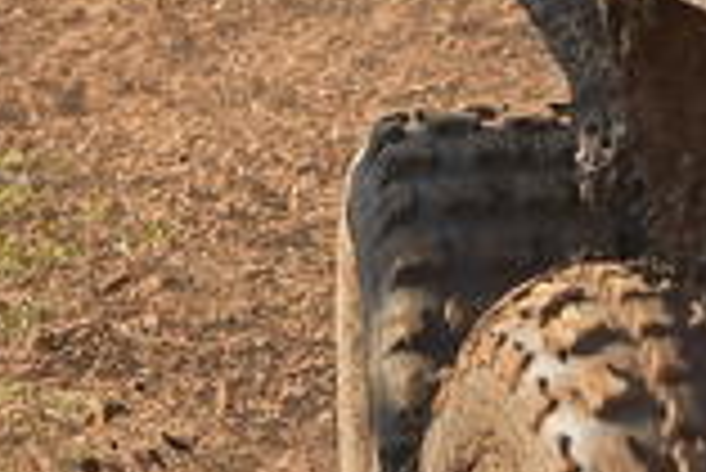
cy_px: -405
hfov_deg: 3.2
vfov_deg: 2.1
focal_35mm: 653
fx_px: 12818
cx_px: 753
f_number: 5
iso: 400
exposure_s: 1/1250
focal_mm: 70
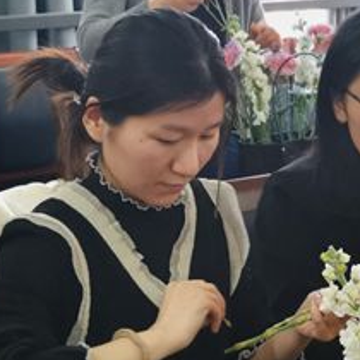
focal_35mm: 111
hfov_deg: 15.0
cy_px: 158
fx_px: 1306
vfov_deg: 15.7
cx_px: 465
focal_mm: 5.58
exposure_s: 1/100
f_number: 1.8
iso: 400
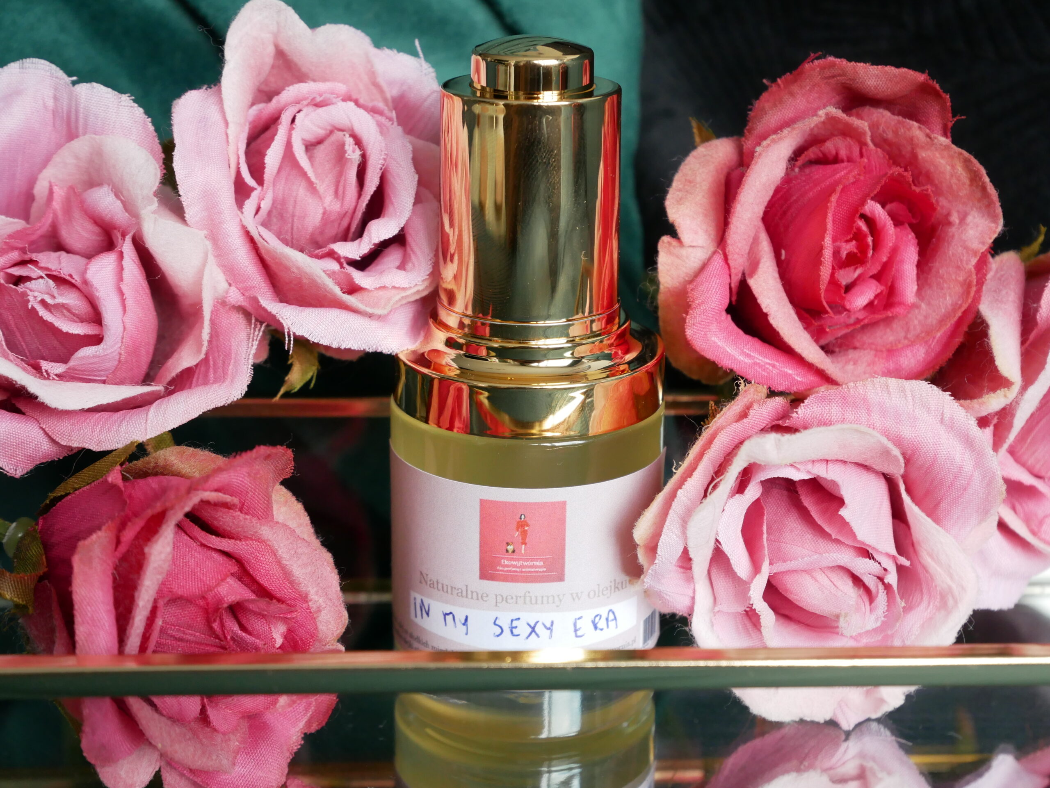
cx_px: 525
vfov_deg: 22.9
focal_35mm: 64
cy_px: 394
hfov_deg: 30.3
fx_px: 1942
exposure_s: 1/80
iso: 800
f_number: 5.6
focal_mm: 32
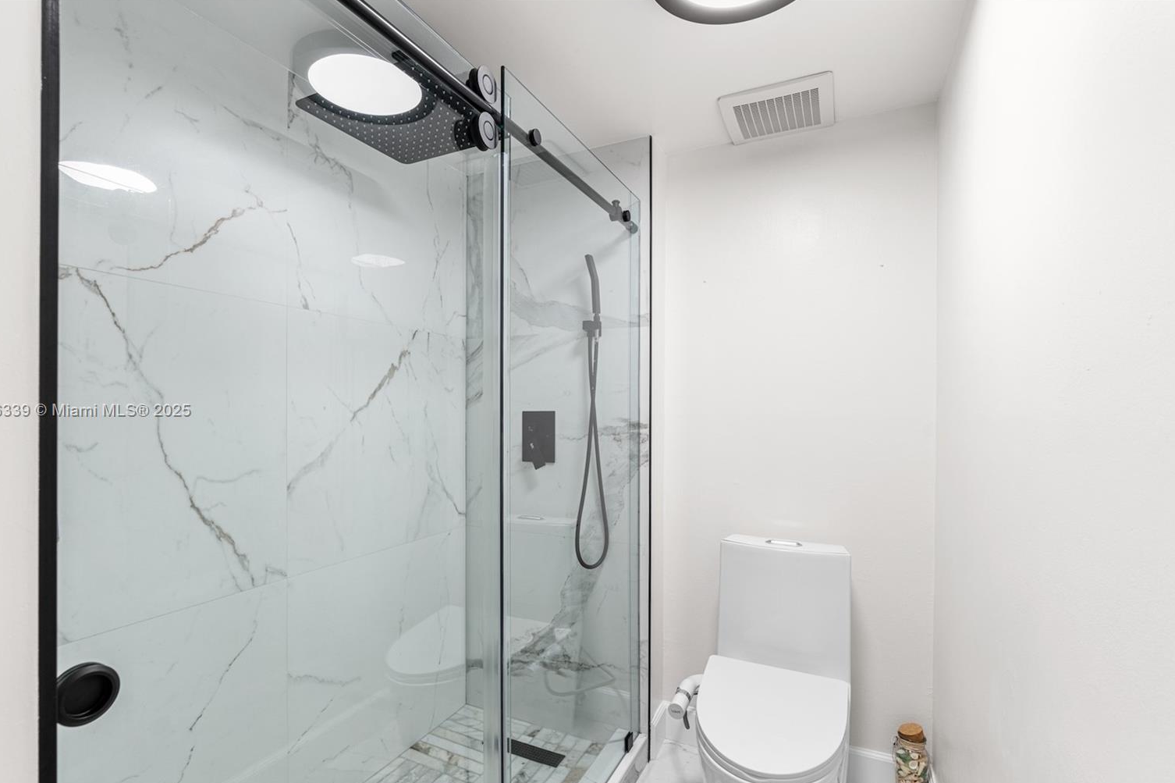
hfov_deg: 93.3
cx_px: 565
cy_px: 411
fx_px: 555
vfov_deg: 70.4
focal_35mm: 17
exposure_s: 1/3
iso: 400
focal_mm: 16
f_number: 8
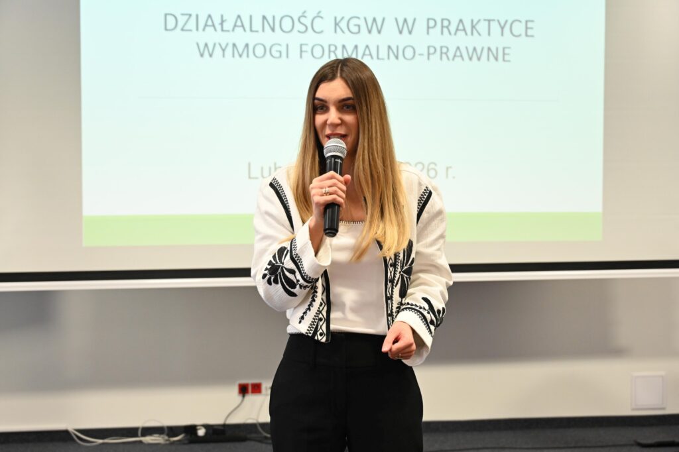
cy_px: 226
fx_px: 943
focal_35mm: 50
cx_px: 340
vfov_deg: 27.0
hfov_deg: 39.6
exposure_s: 1/125
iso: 1600
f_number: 4
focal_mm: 50
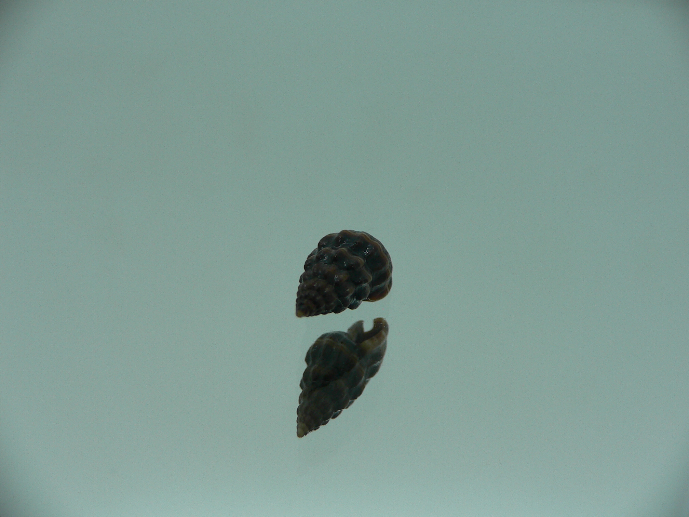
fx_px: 697
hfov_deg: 52.6
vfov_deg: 40.7
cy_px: 258
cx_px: 344
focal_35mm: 35
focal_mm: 4.6
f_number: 2.8
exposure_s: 1/80
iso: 80
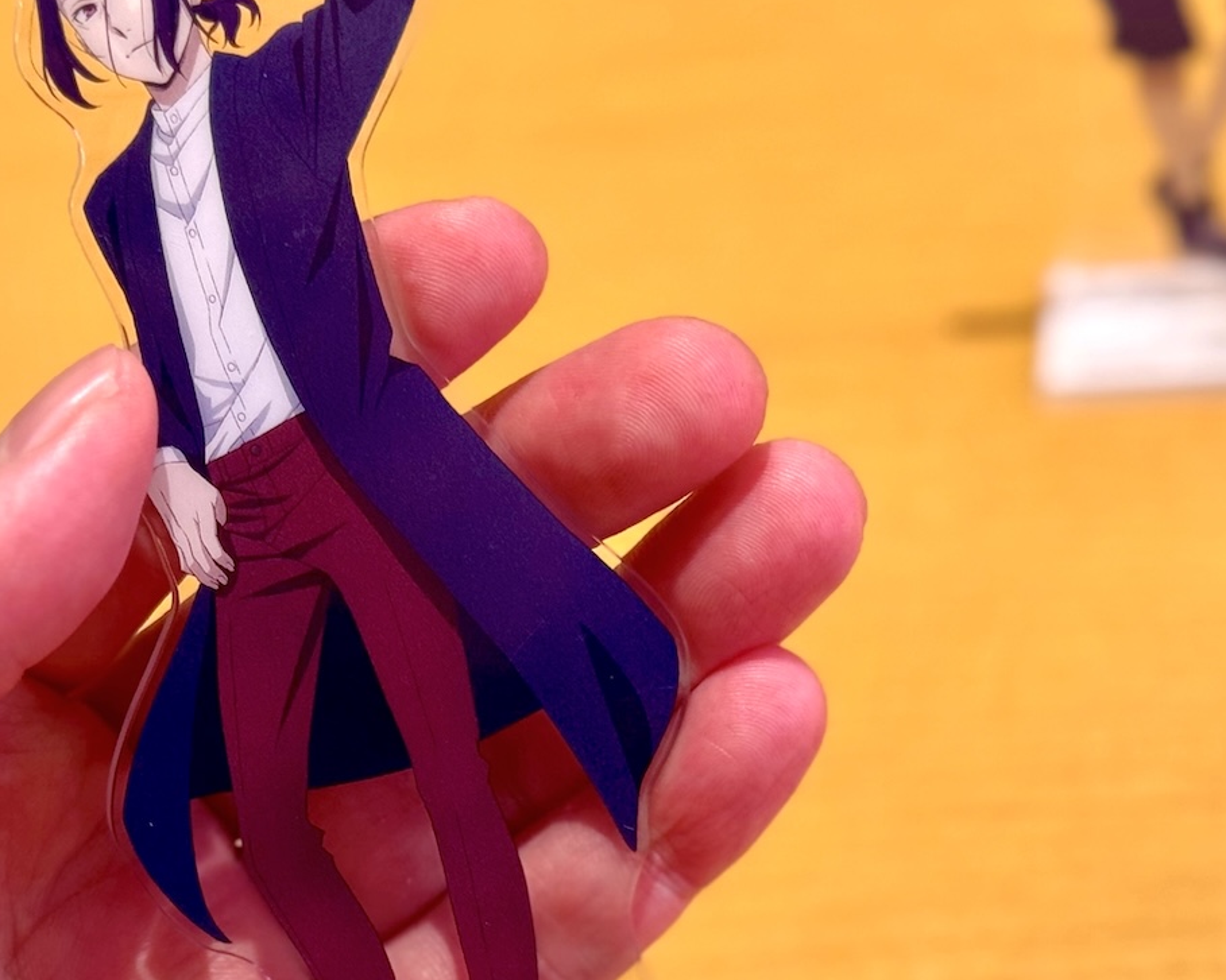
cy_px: 743
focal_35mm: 99
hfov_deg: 19.3
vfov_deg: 15.5
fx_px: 3592
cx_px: 410
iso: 80
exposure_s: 1/100
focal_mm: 6.76
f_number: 1.78
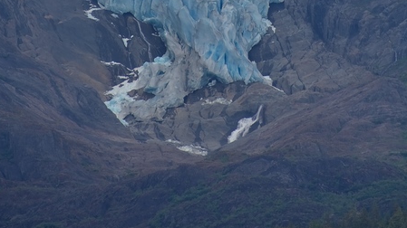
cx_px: 251
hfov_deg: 2.4
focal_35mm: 897
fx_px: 9675
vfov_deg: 1.4
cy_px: -110
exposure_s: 1/640
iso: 140
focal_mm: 300
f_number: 5.6
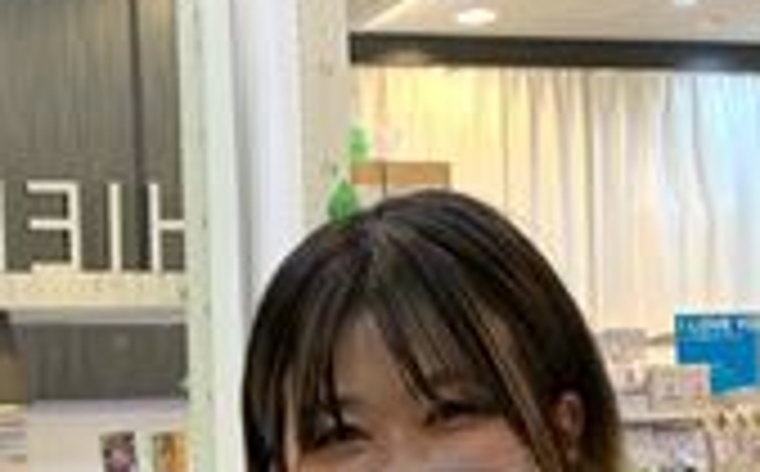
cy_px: 692
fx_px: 2026
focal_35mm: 98
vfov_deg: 12.7
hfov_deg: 20.6
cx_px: 9
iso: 250
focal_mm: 4.25
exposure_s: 1/60
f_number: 1.8
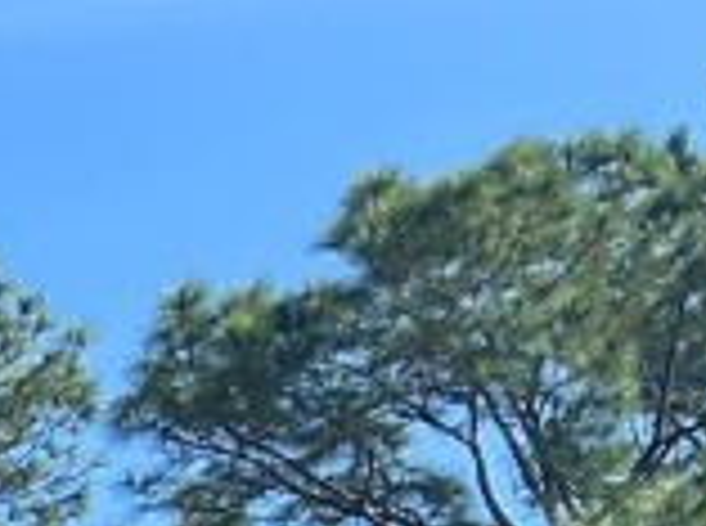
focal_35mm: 170
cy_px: 1645
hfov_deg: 9.2
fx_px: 3459
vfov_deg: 7.5
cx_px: -1461
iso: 50
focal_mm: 5.7
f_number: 1.5
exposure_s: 1/1724
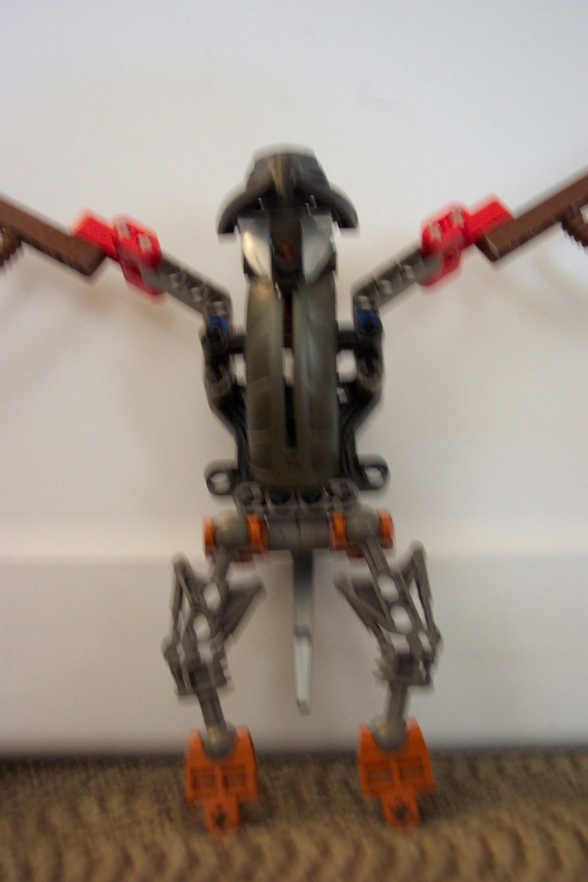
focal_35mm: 38
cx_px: 294
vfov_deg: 50.7
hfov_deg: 35.1
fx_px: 931
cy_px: 441
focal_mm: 8
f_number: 2.8
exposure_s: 1/10
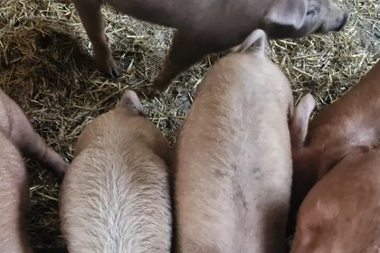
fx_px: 602
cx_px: 231
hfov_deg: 34.9
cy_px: 179
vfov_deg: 23.6
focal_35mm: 57
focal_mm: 5.54
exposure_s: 1/100
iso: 1000
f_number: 1.8
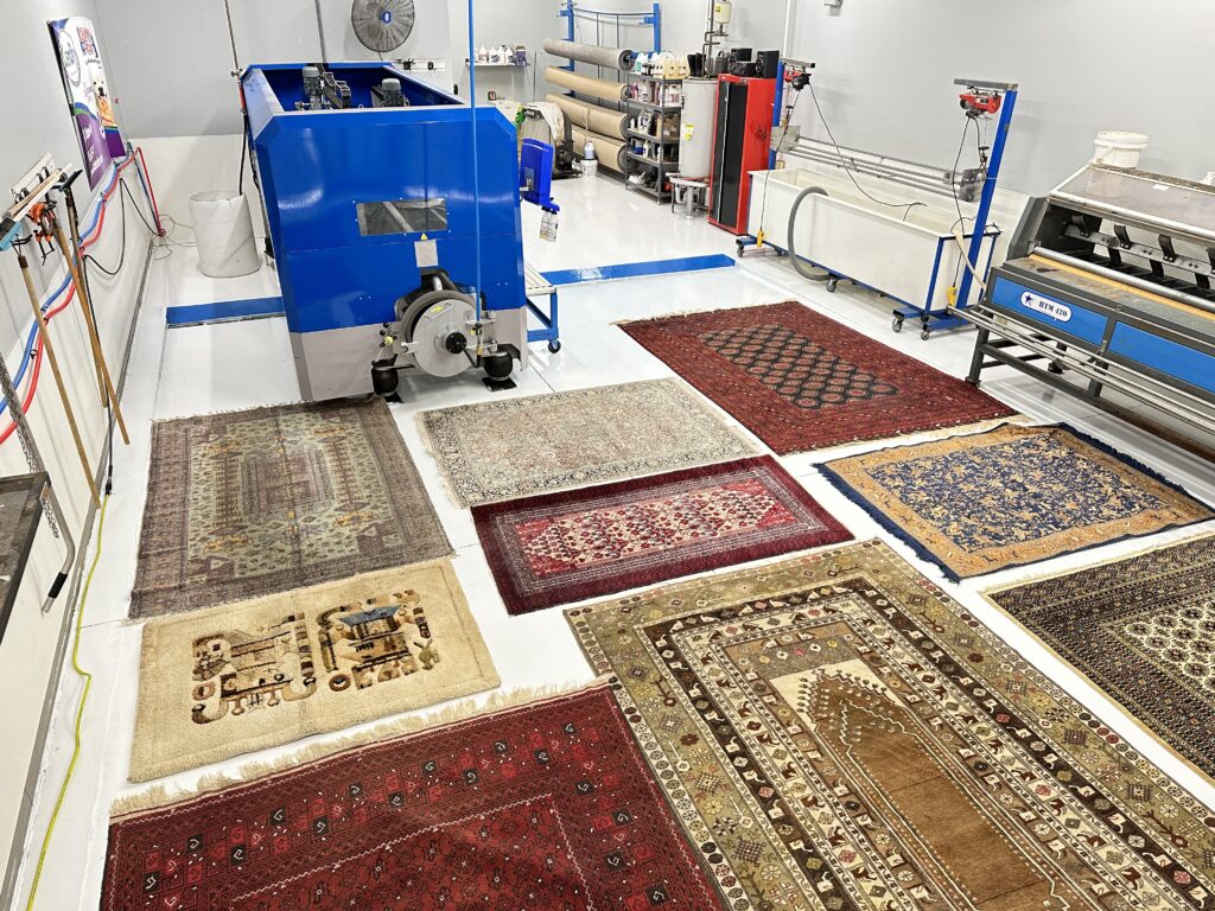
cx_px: 608
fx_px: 842
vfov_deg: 56.8
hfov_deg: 71.6
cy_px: 456
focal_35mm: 24
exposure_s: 1/60
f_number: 1.78
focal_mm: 6.86
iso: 200
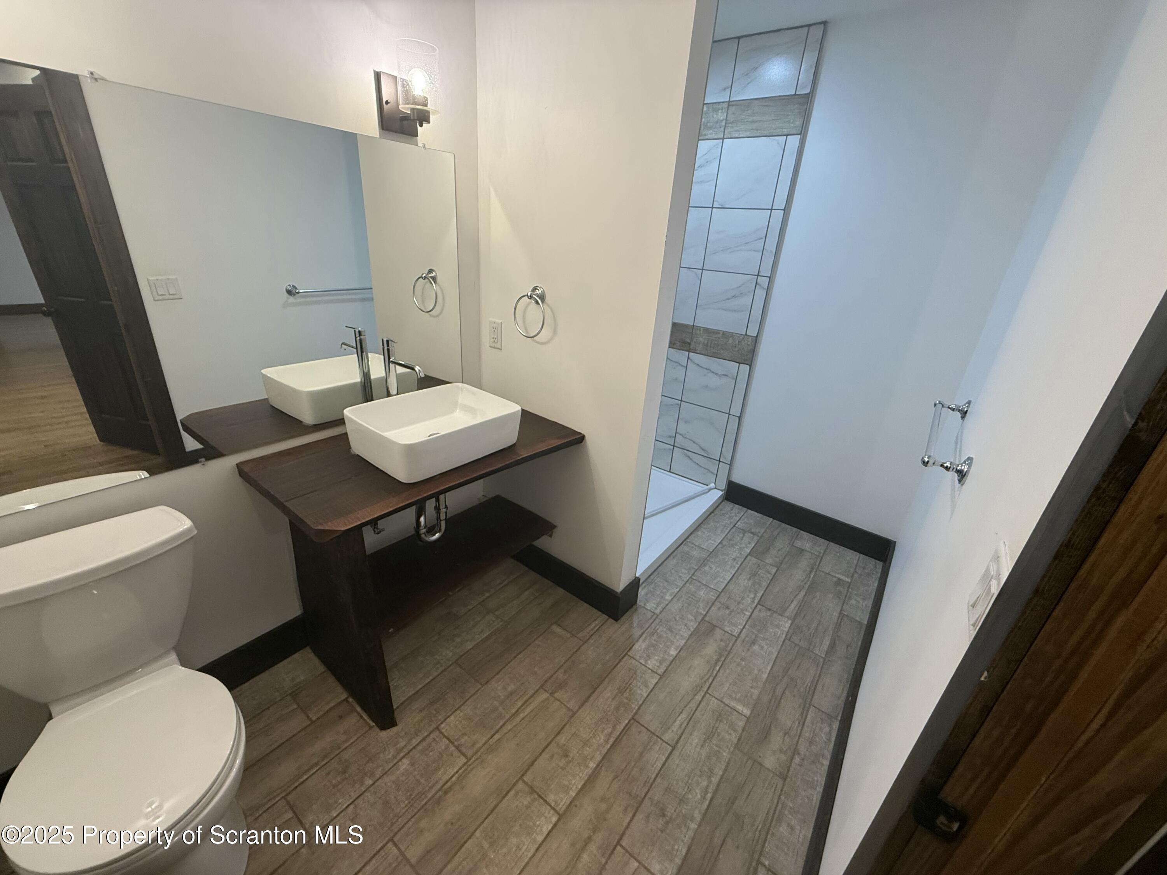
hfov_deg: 102.1
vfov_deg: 85.7
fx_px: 472
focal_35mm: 14
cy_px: 438
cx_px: 584
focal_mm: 2.22
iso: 320
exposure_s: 1/120
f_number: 2.2
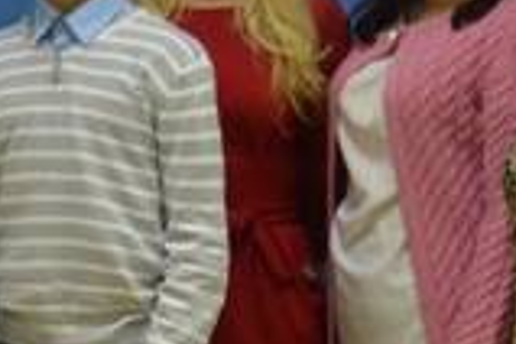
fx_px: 4314
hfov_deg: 6.7
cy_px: -5
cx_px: -276
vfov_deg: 4.6
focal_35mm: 301
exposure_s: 1/60
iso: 2000
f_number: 5.3
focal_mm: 40
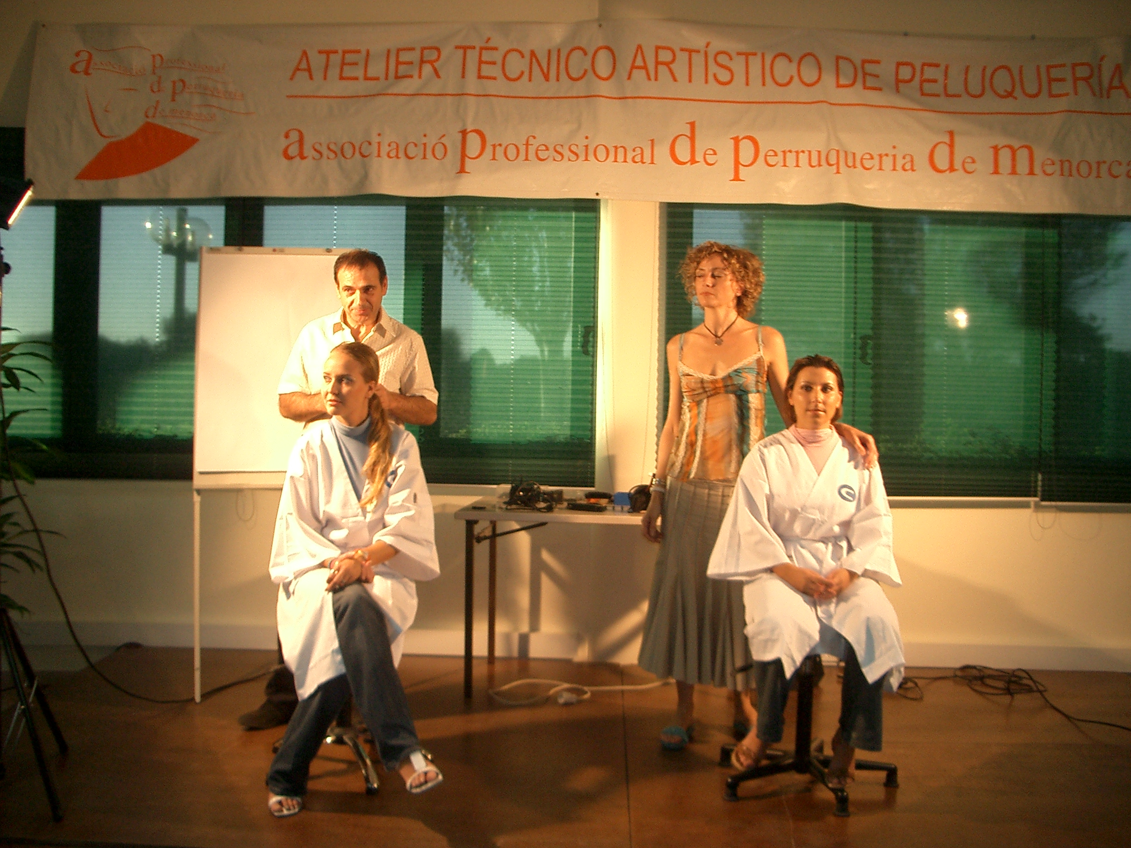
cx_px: 566
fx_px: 1144
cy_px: 424
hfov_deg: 52.6
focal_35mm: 35
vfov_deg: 40.7
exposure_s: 1/40
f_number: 2.6
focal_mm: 5.8
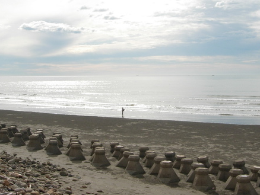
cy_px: 64
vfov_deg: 27.9
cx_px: 148
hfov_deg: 36.7
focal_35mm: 52
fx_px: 391
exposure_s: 1/966
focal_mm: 7.8
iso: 79
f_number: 4.8
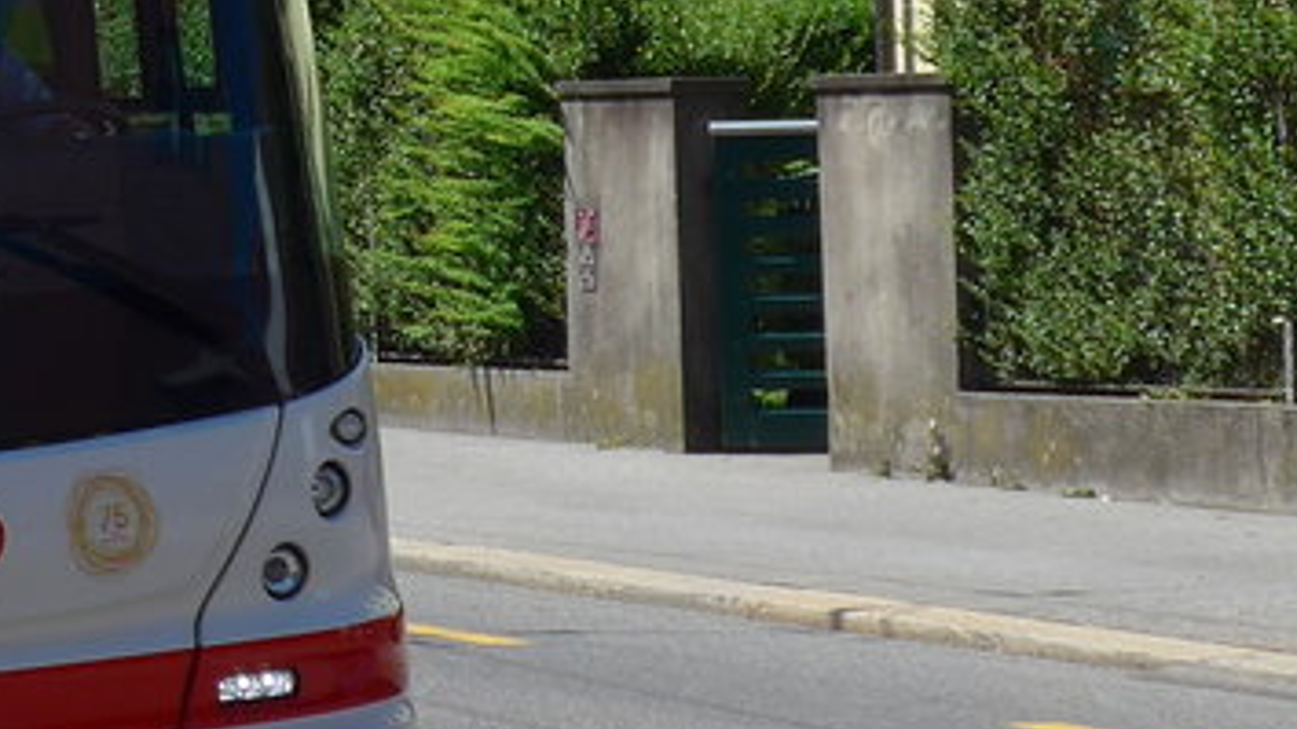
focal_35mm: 218
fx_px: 7496
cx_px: -403
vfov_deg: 5.5
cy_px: -385
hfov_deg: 9.7
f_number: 3.5
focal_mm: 12
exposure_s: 1/1000
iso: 80
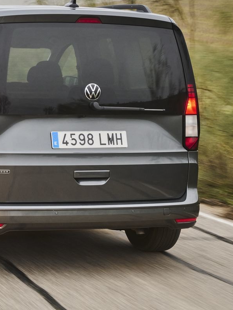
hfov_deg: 14.3
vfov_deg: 19.2
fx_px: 915
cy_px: 92
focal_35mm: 102
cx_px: 0
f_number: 7.1
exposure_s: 1/60
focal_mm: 44
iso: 400
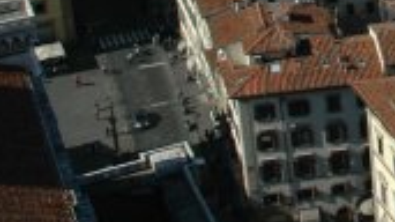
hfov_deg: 16.1
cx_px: 631
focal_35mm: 119
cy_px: -222
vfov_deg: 9.5
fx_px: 1246
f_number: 10
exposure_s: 1/400
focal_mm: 18
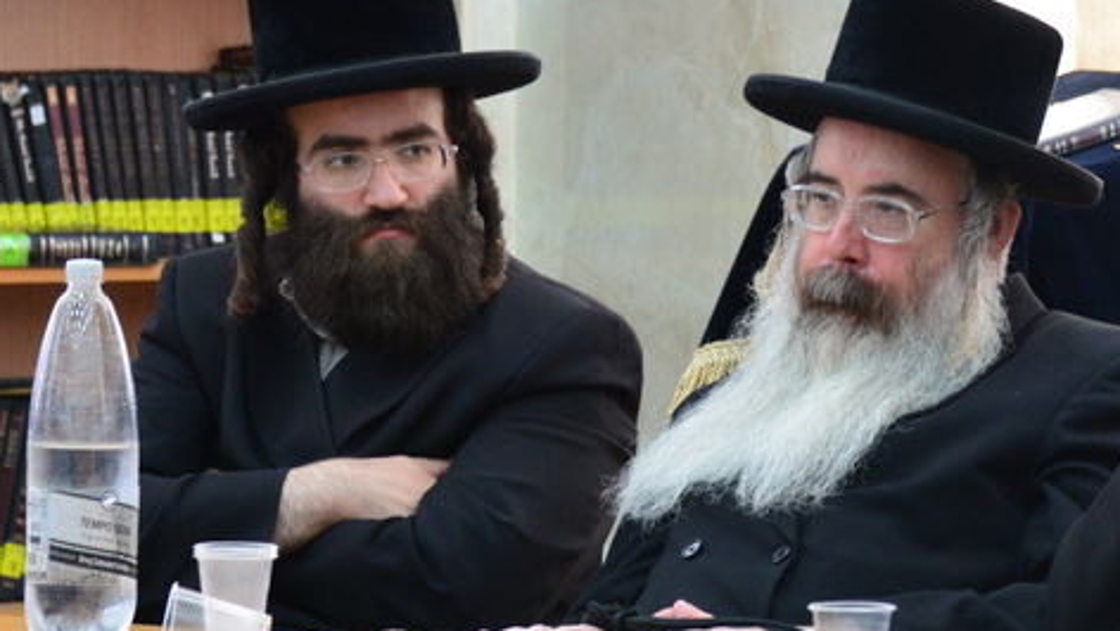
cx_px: 1044
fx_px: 10340
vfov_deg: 3.5
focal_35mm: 348
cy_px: 304
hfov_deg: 6.2
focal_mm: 112
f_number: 5.6
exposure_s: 1/100
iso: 2000
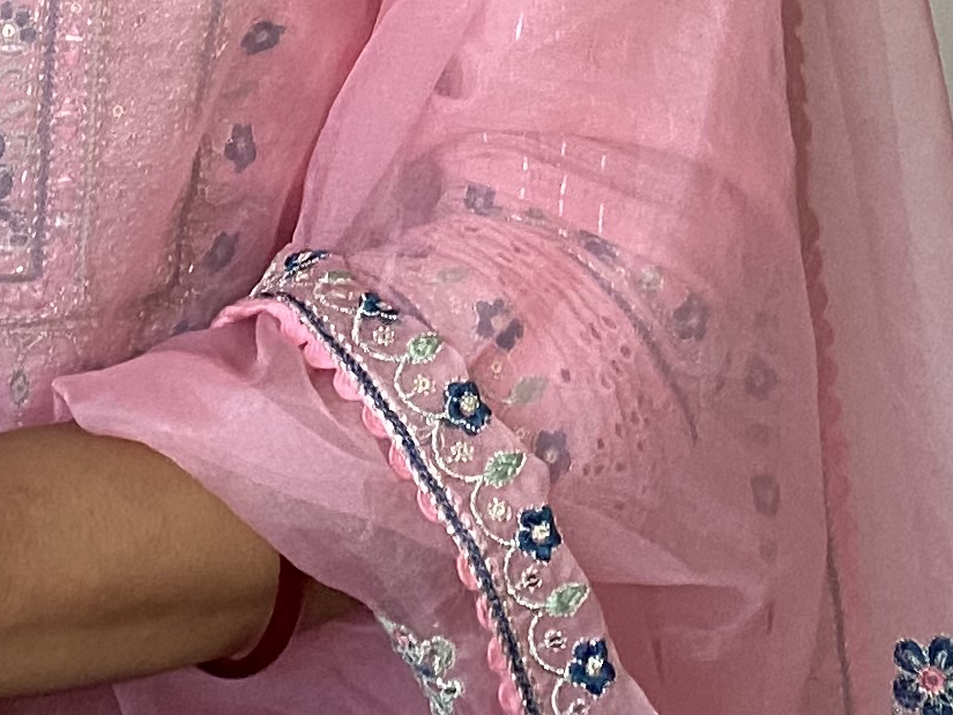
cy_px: -919
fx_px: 3497
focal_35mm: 127
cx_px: 560
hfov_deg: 15.5
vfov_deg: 10.3
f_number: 1.8
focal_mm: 4.25
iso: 200
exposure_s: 1/60
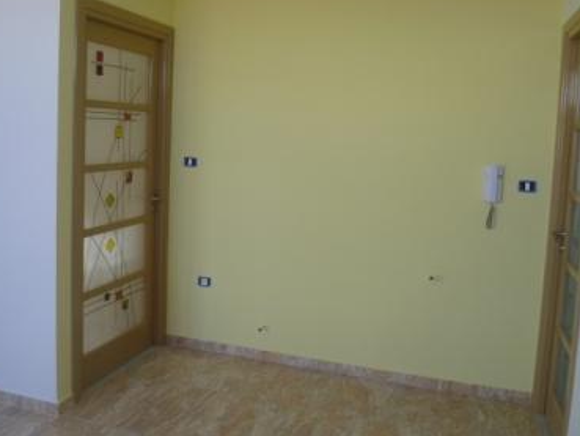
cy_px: 175
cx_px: 280
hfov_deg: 53.9
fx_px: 570
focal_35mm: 34
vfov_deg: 41.6
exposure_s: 1/60
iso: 80
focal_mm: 5
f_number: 2.8
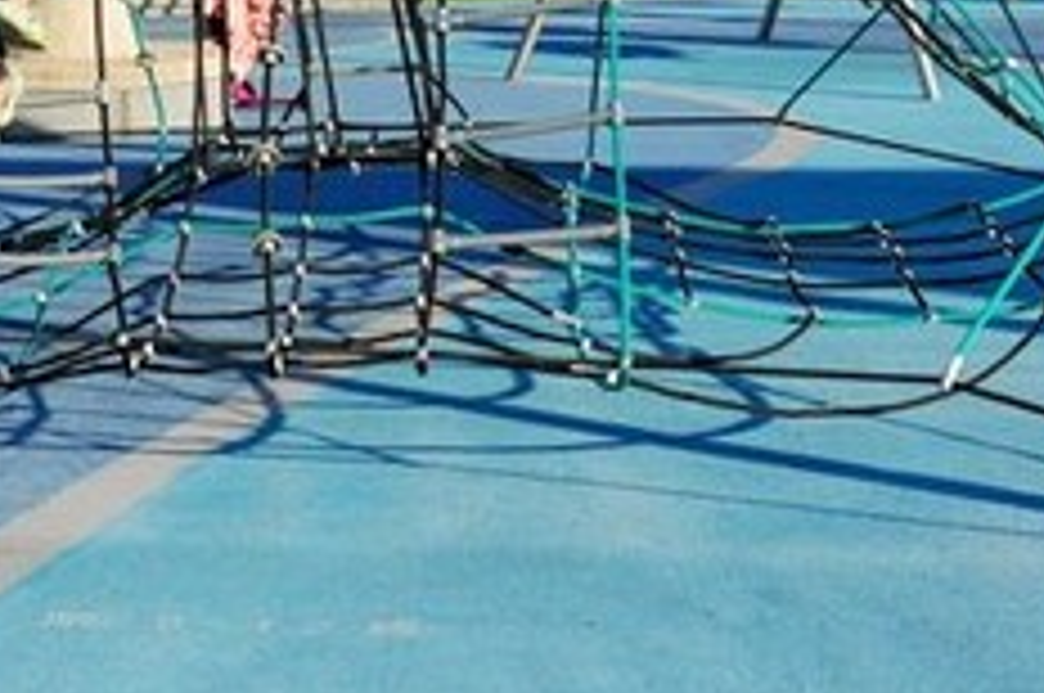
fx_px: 3186
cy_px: -364
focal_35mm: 110
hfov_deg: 18.4
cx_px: 216
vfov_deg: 11.8
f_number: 8
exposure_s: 1/250
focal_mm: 30
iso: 100
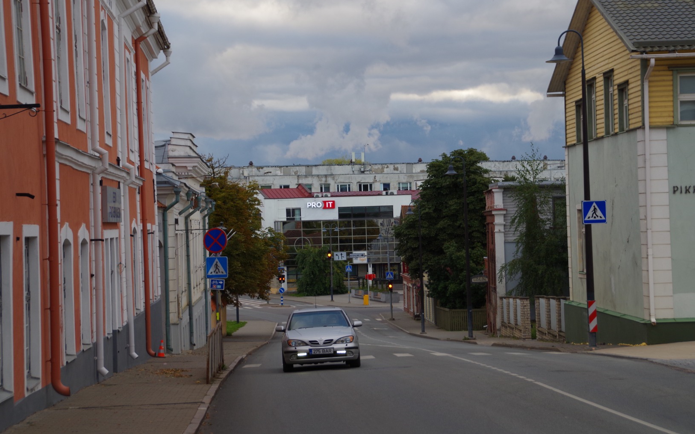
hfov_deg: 20.0
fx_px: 1970
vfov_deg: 12.6
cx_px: 348
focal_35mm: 104
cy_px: 205
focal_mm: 68
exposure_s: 1/100
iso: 250
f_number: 9
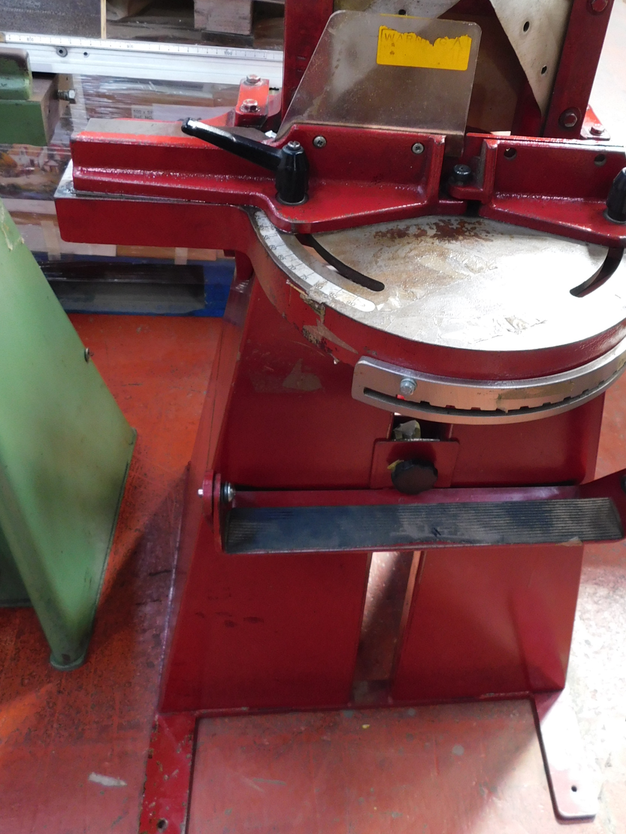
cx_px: 435
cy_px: 305
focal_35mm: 34
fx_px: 820
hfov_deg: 41.1
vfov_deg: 53.3
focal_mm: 4
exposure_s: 1/30
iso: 160
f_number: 3
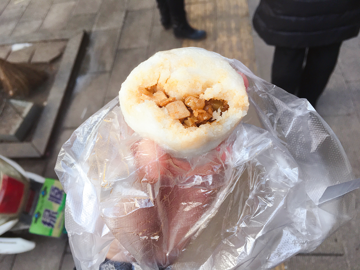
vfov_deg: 48.2
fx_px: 302
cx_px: 180
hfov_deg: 61.7
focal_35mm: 29
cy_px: 135
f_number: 2.2
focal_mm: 4.15
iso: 40
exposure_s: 1/100
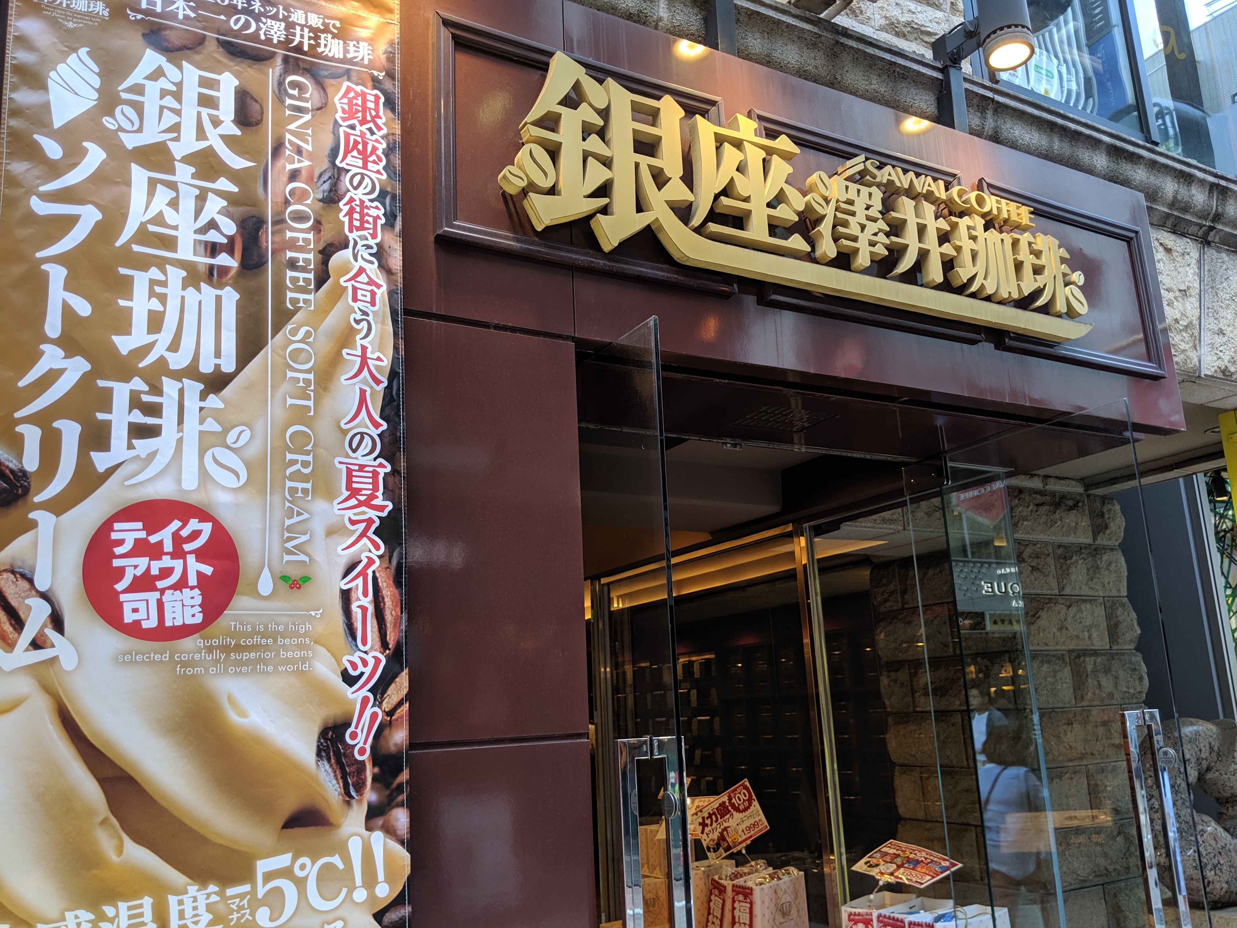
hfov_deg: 65.3
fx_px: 965
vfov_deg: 51.4
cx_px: 618
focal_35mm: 27
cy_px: 464
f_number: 1.8
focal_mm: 4.44
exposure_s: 1/99.9
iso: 89
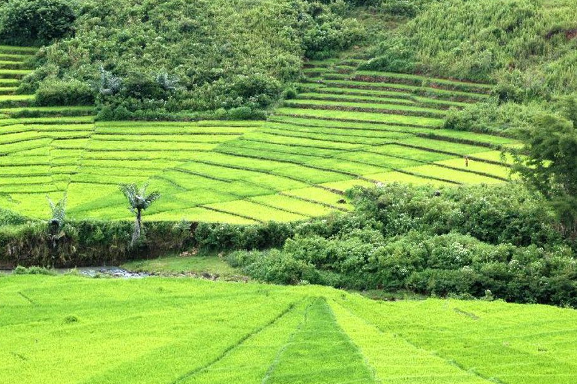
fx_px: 1857
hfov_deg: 17.7
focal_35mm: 116
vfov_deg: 11.8
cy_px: 196
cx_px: 260
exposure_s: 1/160
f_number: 6.3
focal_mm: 70
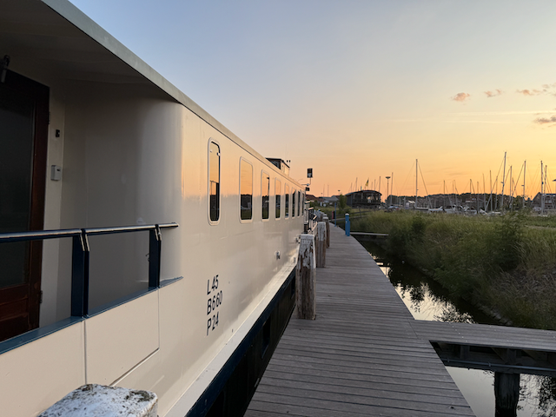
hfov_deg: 71.6
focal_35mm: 24
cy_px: 208
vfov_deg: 56.8
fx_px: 385
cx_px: 278
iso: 80
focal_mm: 6.76
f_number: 1.78
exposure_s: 1/888
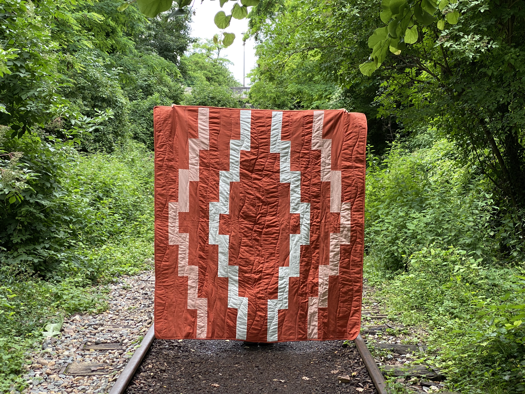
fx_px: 789
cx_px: 262
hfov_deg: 36.8
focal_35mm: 52
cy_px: 197
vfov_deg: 28.0
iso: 32
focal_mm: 6
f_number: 2
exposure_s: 1/122
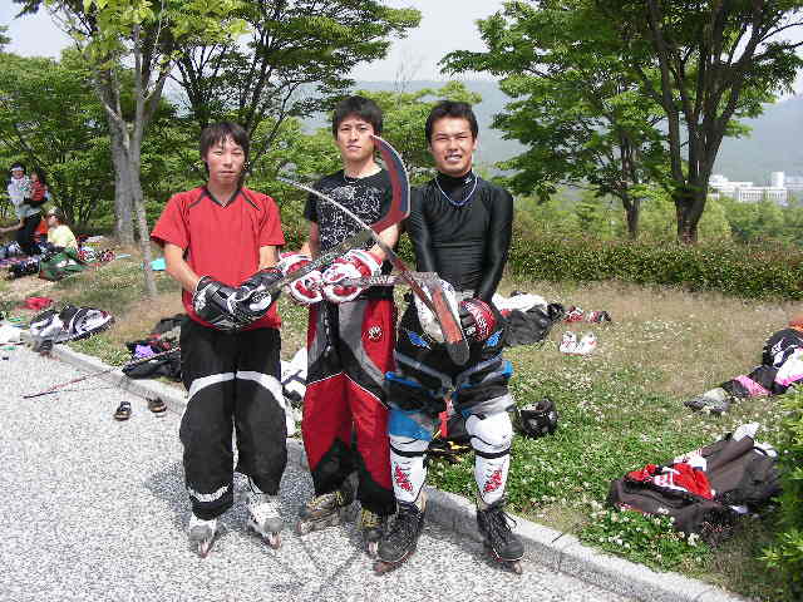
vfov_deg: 37.7
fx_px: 881
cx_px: 402
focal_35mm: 38
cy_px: 301
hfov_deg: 49.0
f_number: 4
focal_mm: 6.3
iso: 50
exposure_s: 1/257
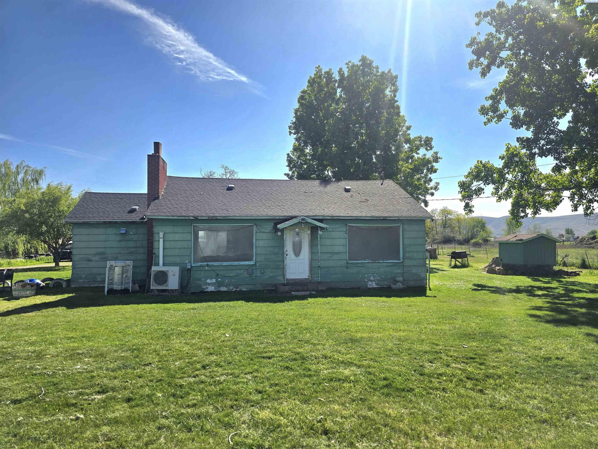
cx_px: 299
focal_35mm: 23
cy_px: 224
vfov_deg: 58.9
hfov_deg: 73.9
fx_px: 397
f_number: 1.7
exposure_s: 1/1111
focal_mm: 6.3
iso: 12
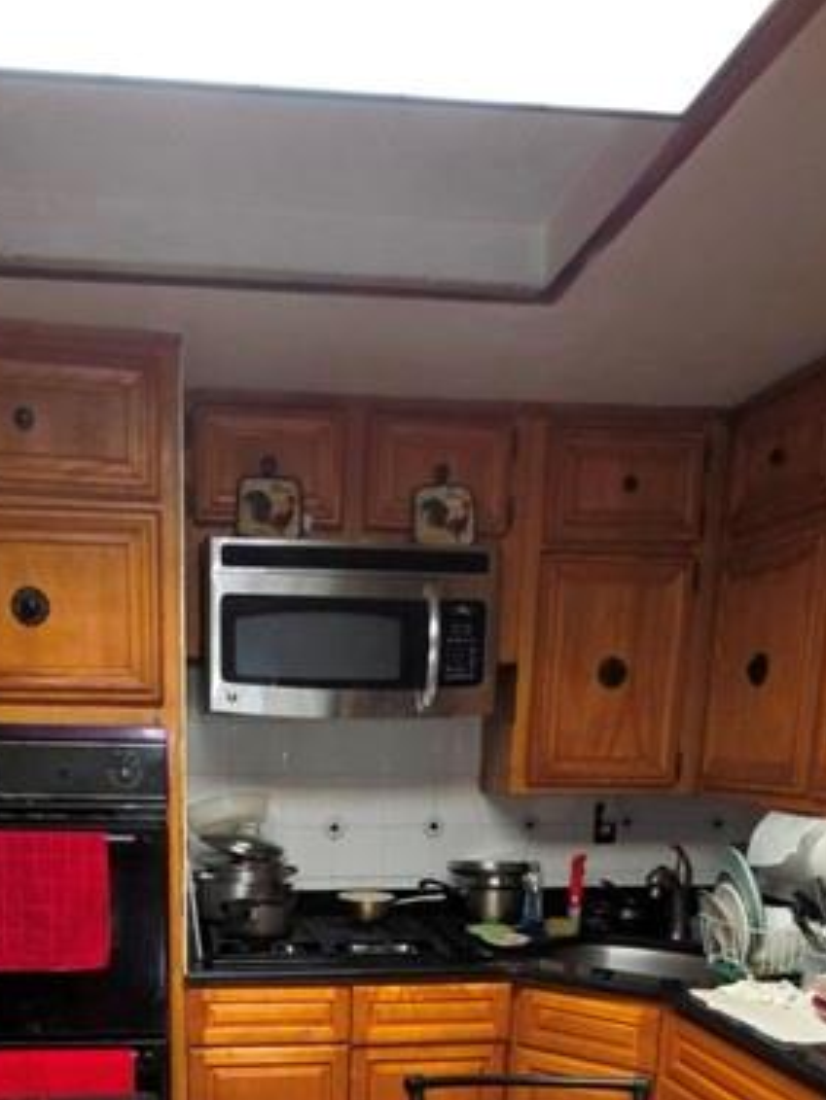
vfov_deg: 52.1
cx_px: 287
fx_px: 986
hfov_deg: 44.9
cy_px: 969
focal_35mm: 31
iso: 200
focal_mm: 2.2
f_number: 1.9
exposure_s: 1/60
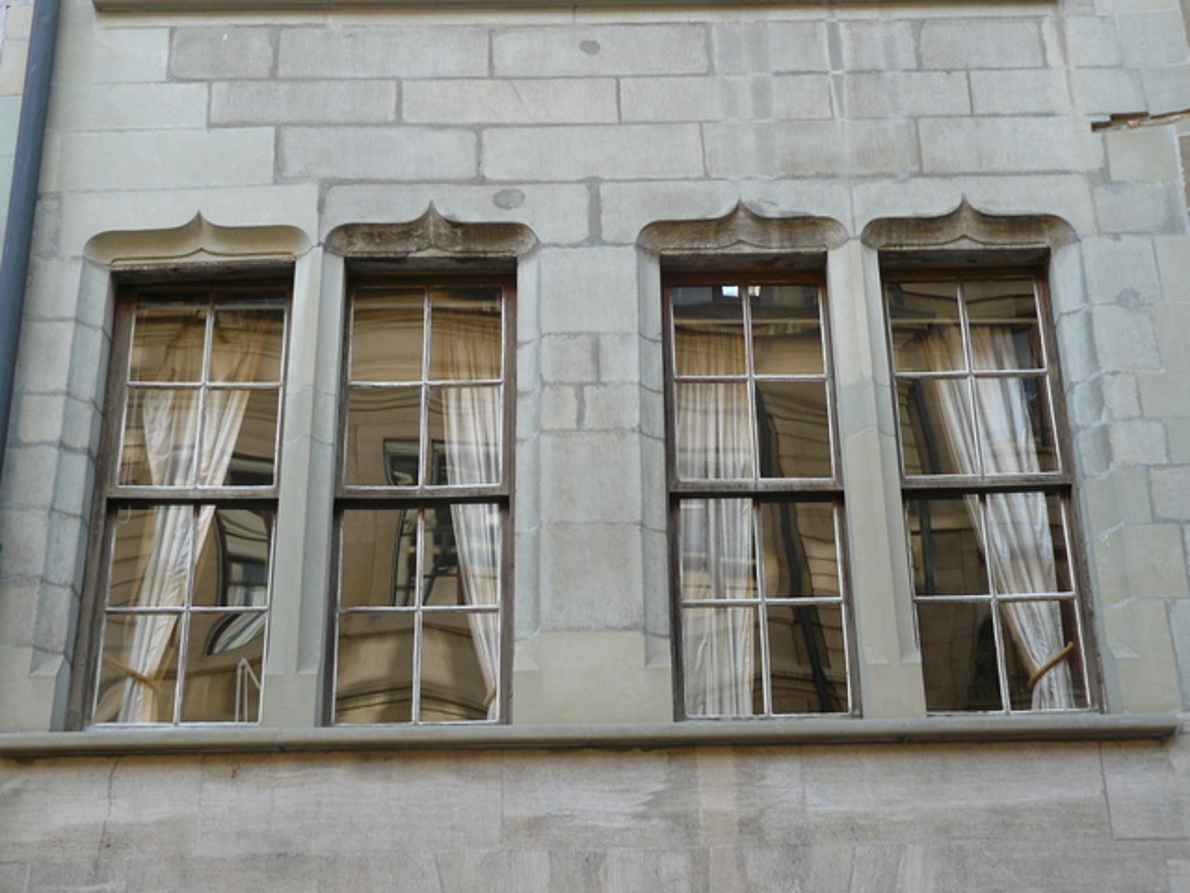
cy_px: 446
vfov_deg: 24.8
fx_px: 2028
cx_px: 595
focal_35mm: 59
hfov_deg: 32.7
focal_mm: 9.8
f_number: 3.2
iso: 100
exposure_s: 1/80
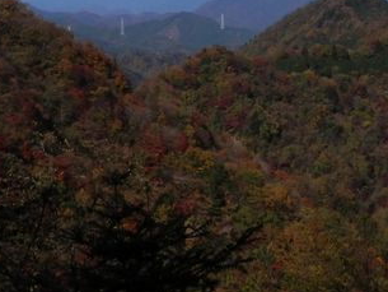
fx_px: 1177
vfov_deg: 13.8
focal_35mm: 105
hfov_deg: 18.7
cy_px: -42
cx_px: 226
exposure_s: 1/200
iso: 80
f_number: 10.4
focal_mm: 7.3
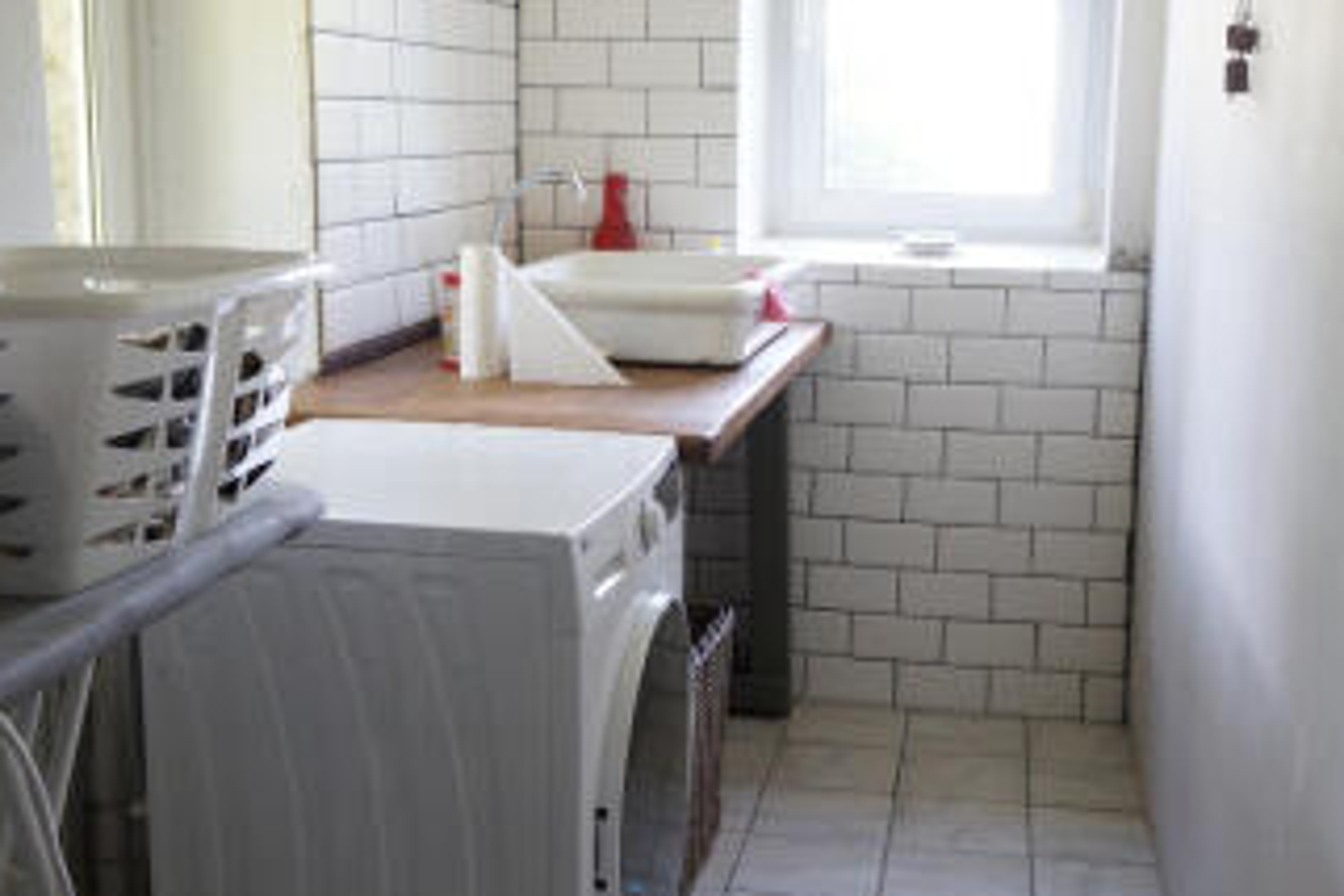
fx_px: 1745
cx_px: 645
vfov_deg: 28.8
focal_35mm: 47
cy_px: 450
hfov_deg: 42.1
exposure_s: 1/15
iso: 200
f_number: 4
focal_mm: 21
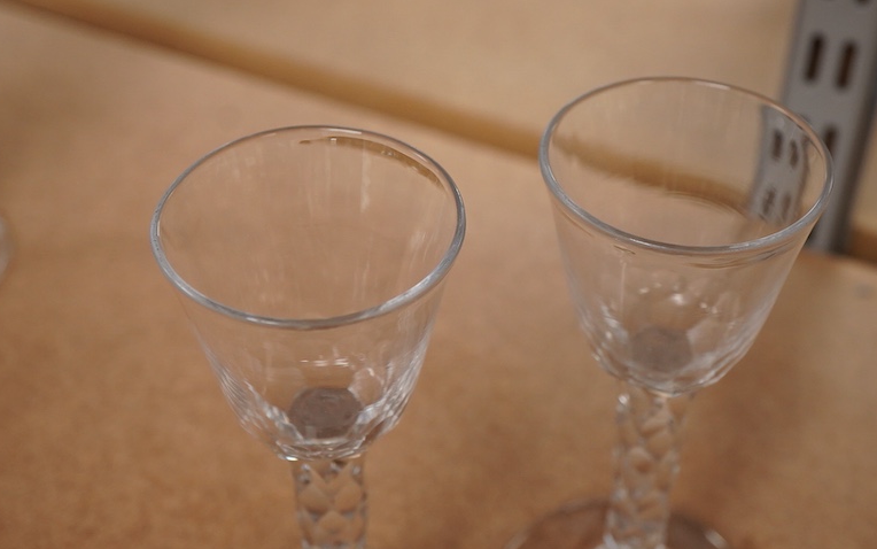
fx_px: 1291
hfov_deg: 37.5
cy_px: 227
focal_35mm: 54
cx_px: 483
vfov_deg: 24.0
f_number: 8
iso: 1250
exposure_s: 1/125
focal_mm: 30
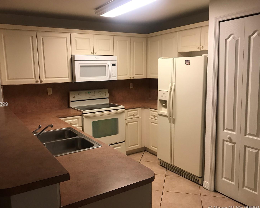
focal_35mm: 30
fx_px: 231
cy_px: 105
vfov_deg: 48.5
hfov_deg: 58.7
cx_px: 124
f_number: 1.8
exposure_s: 1/15
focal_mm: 3.99
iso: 50
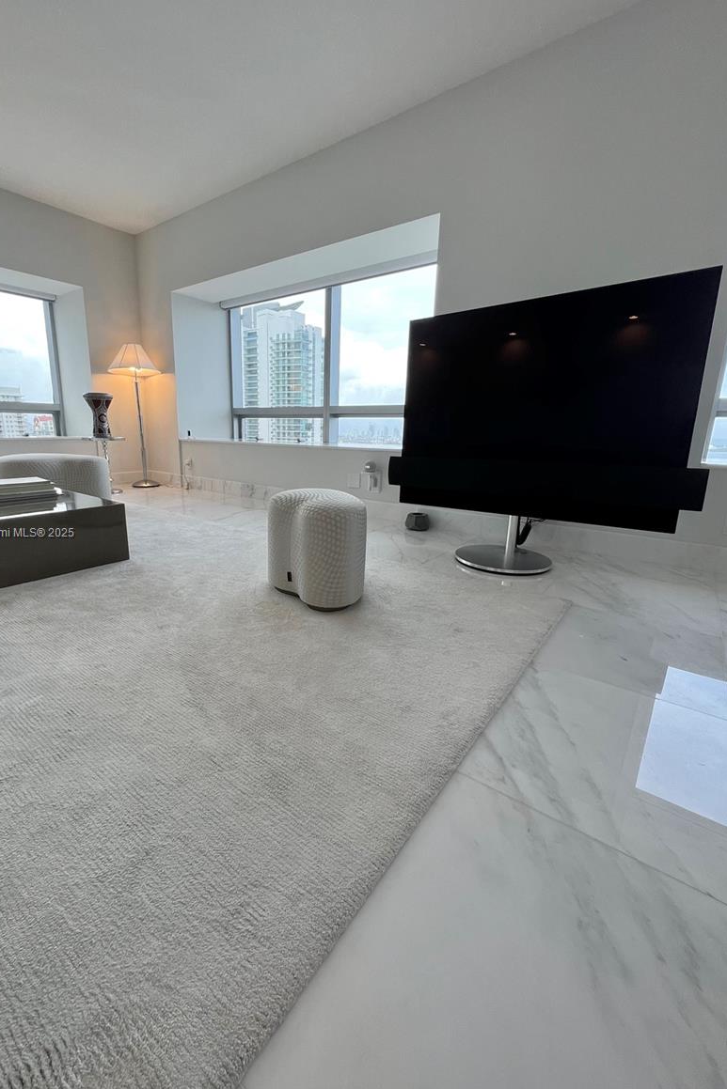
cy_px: 534
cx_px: 325
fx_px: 424
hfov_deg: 81.0
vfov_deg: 104.2
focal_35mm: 14
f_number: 1.8
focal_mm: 1.57
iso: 40
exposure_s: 1/120
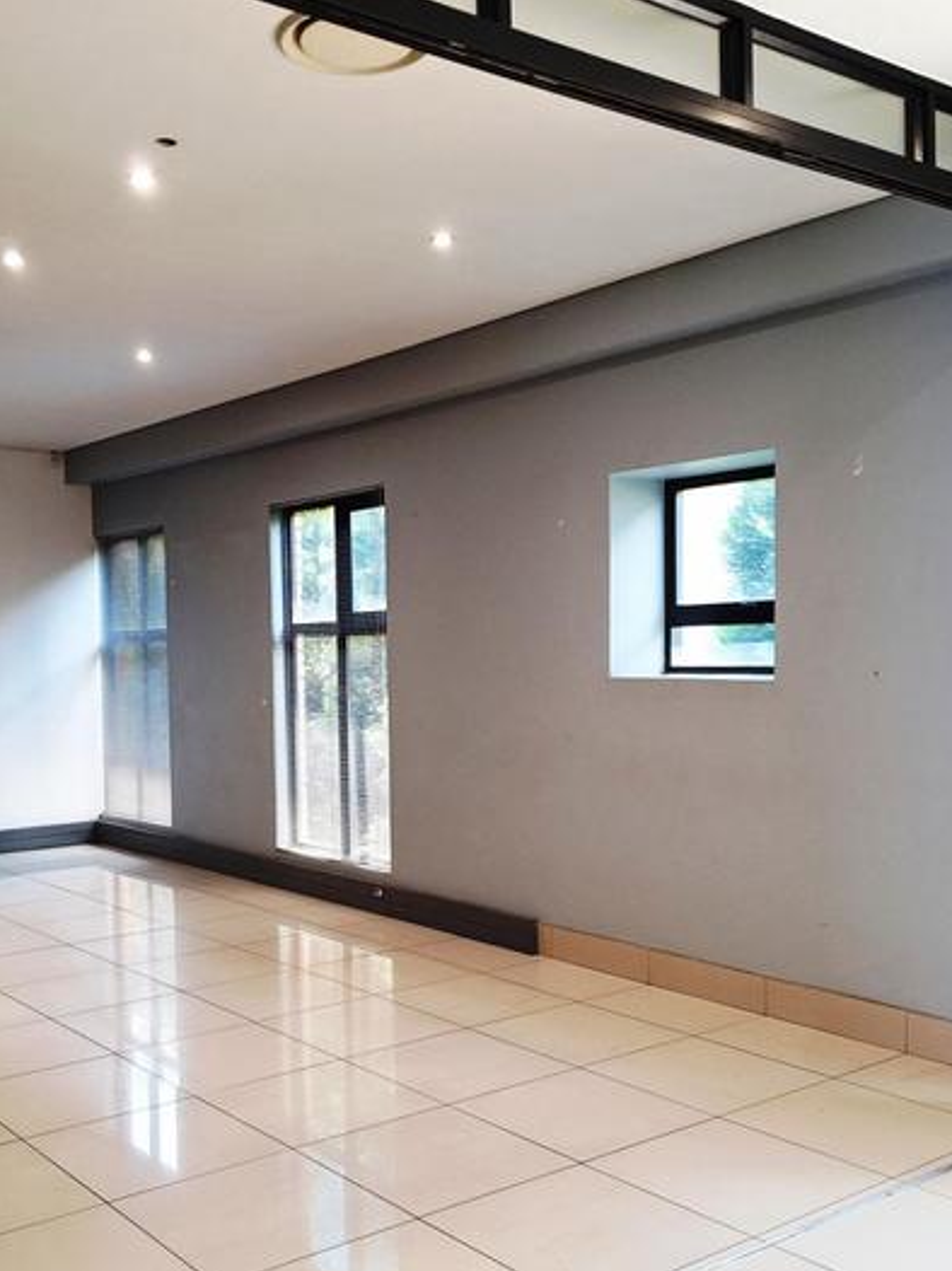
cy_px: 681
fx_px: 1284
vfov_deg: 52.6
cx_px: 379
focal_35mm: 35
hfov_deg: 40.5
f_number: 1.8
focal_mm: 5.54
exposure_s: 1/40
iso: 100
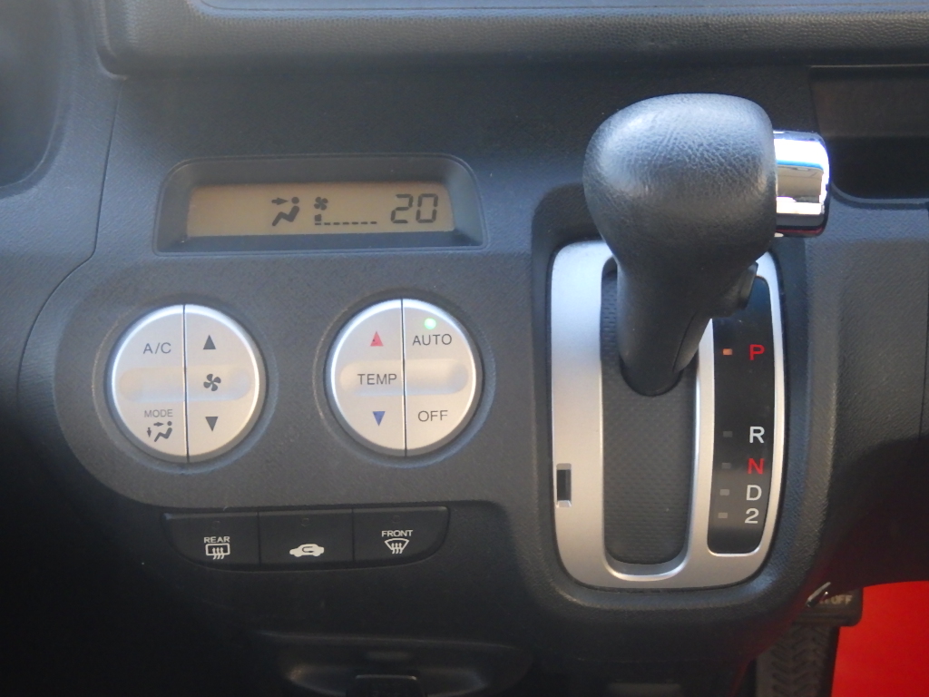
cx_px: 464
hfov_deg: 25.3
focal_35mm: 77
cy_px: 348
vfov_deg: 19.1
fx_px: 2066
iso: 500
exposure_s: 1/80
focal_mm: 13.7
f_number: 4.8
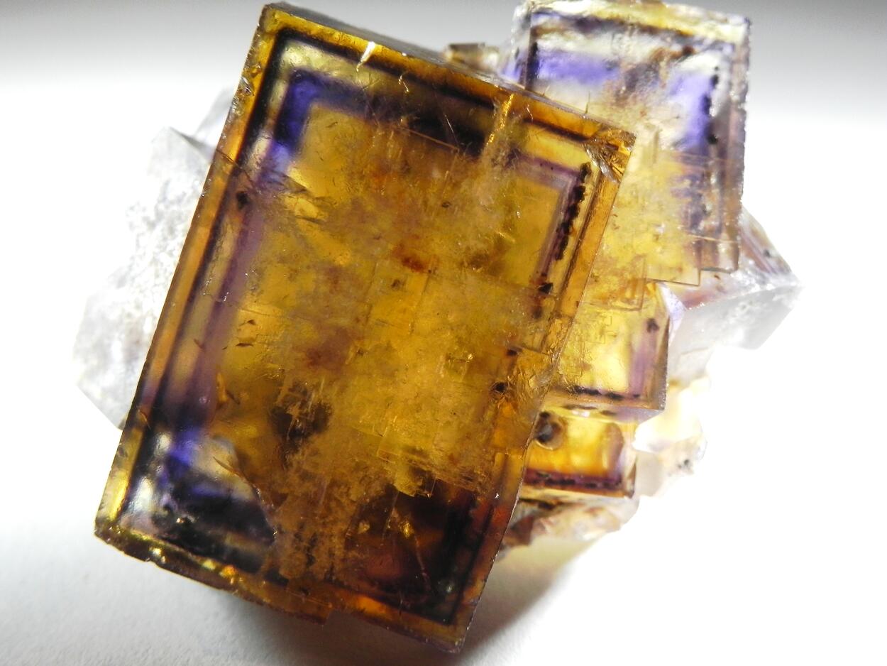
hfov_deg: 18.7
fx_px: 2691
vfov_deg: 14.1
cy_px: 333
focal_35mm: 105
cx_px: 444
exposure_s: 1/116
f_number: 4
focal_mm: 18.8
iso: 160
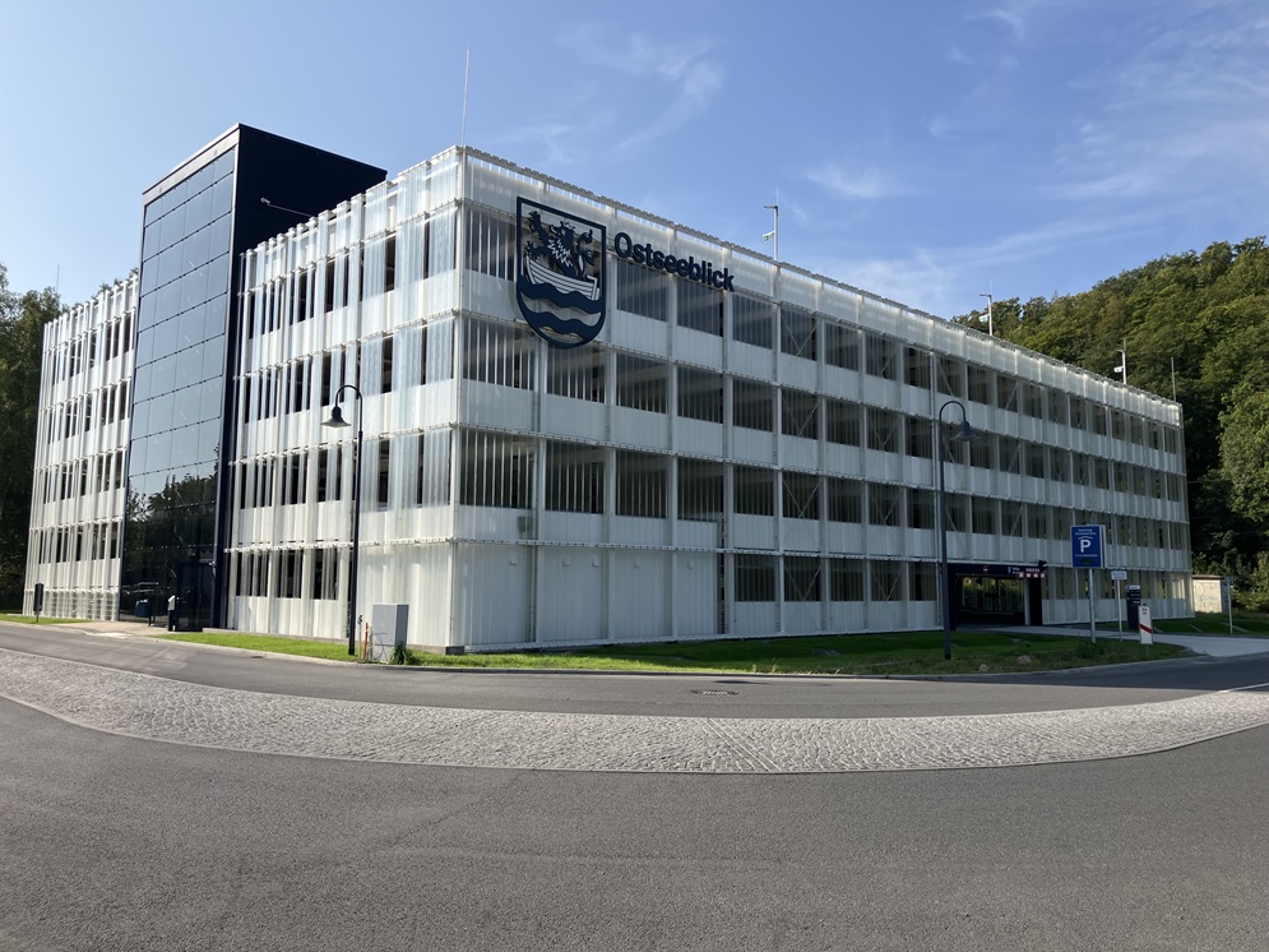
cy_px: 476
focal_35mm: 28
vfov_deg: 49.7
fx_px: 1026
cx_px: 634
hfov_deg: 63.5
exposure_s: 1/1946
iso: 32
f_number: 1.8
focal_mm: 3.99
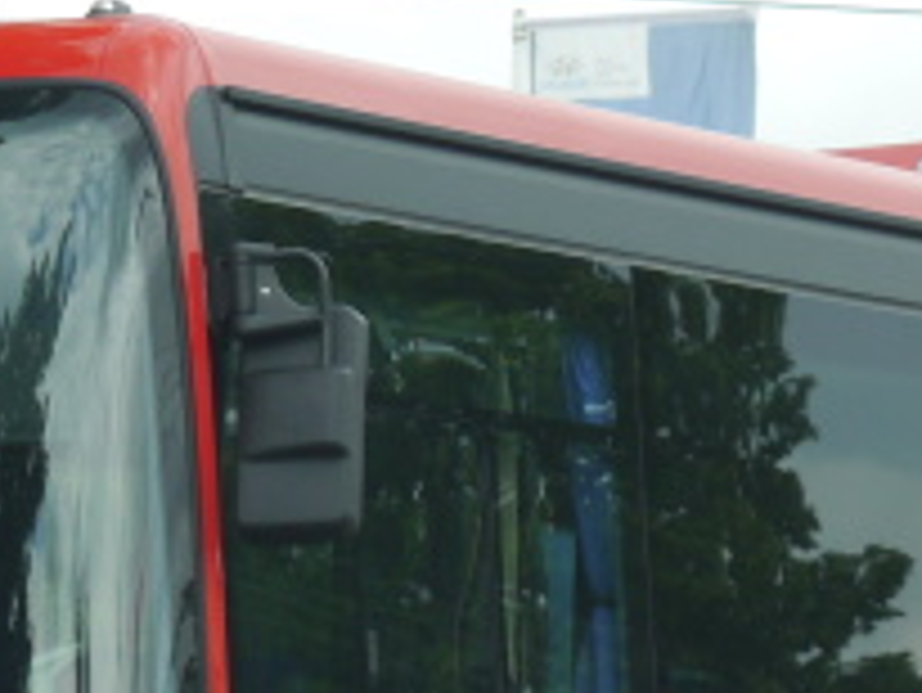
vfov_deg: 4.1
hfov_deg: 5.5
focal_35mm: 363
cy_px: 1084
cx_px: 645
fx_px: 9674
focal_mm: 45
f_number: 5.6
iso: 160
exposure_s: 1/250
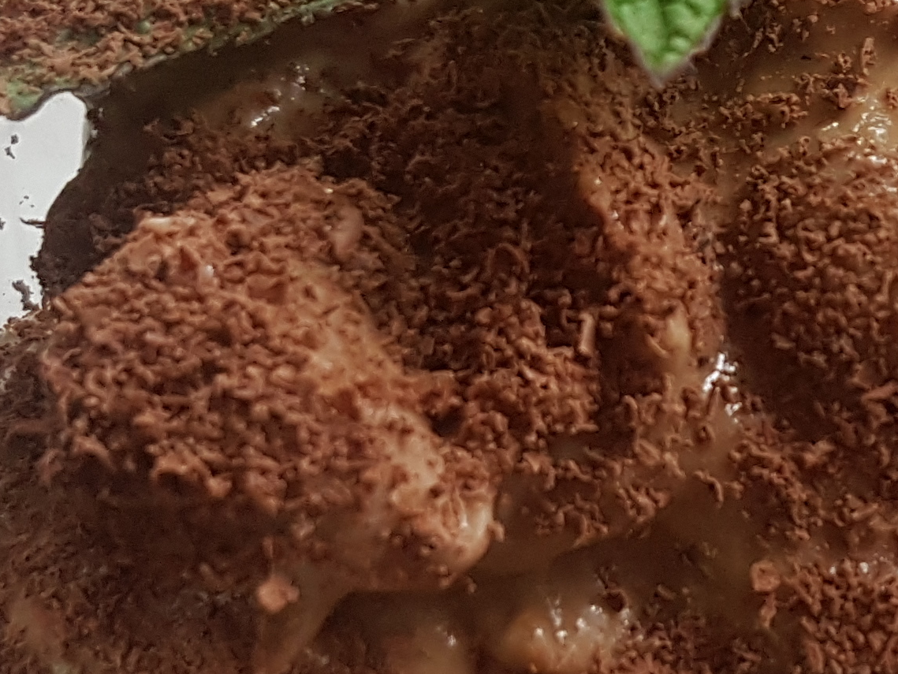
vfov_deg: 16.1
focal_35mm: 92
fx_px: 2387
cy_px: 268
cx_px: 730
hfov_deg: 21.0
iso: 125
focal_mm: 4.2
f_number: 1.7
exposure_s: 1/50
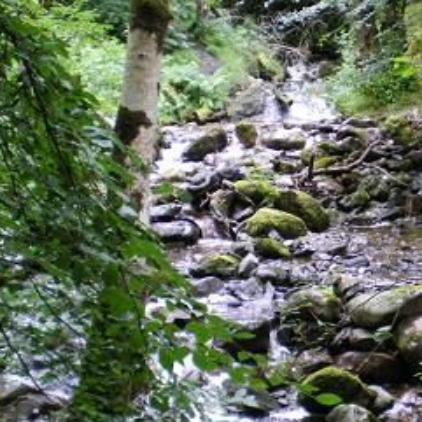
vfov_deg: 25.7
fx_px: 924
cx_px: 396
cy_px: 201
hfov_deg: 24.8
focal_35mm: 67
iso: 320
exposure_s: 1/50
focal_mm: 6.3
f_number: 3.1
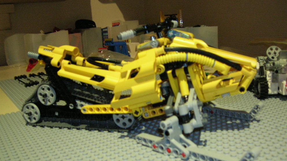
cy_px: 96
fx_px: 289
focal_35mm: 38
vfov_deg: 31.1
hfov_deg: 52.8
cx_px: 144
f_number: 2.9
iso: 200
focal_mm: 5.7
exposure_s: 1/4.7
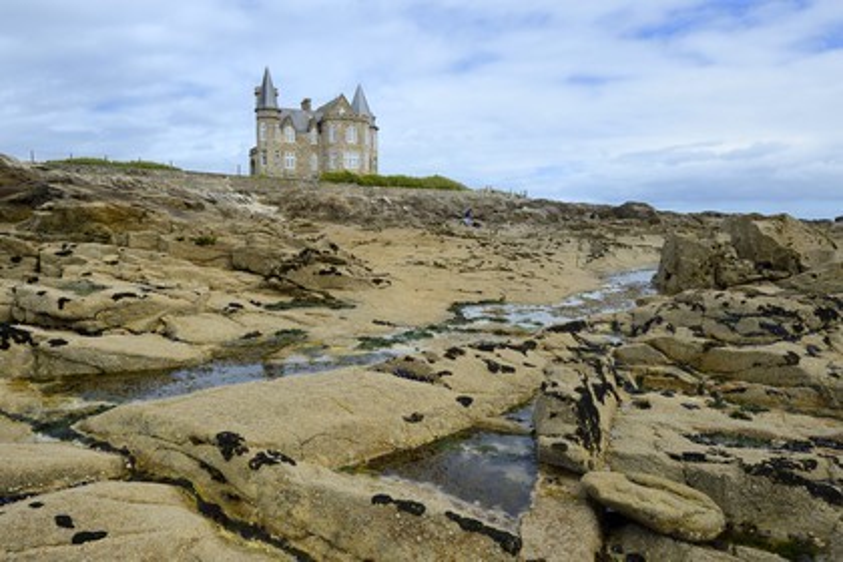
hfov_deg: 73.7
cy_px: 281
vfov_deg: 53.1
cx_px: 422
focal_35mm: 24
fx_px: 562
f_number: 14
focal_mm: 24
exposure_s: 1/160
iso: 200
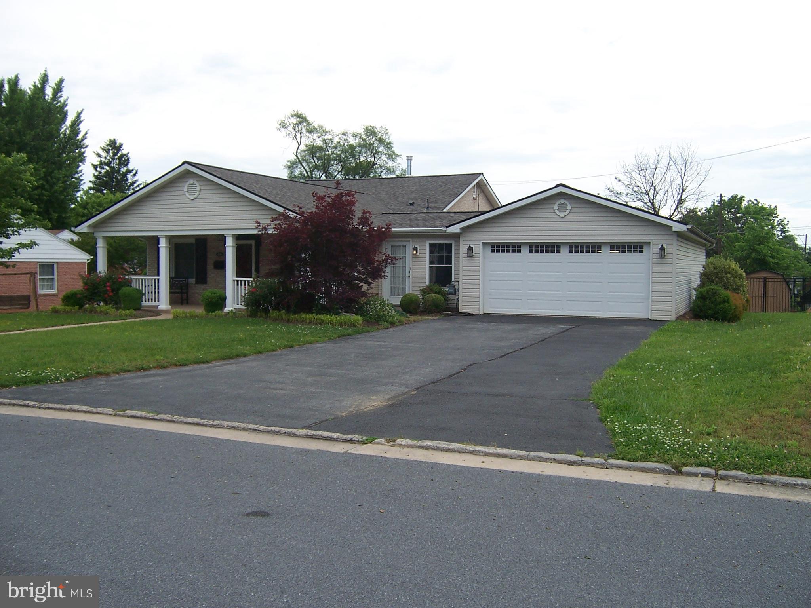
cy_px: 304
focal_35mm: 33
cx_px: 406
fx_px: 773
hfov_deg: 55.4
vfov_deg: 42.9
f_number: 3.4
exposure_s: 1/750
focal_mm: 5.5
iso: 80
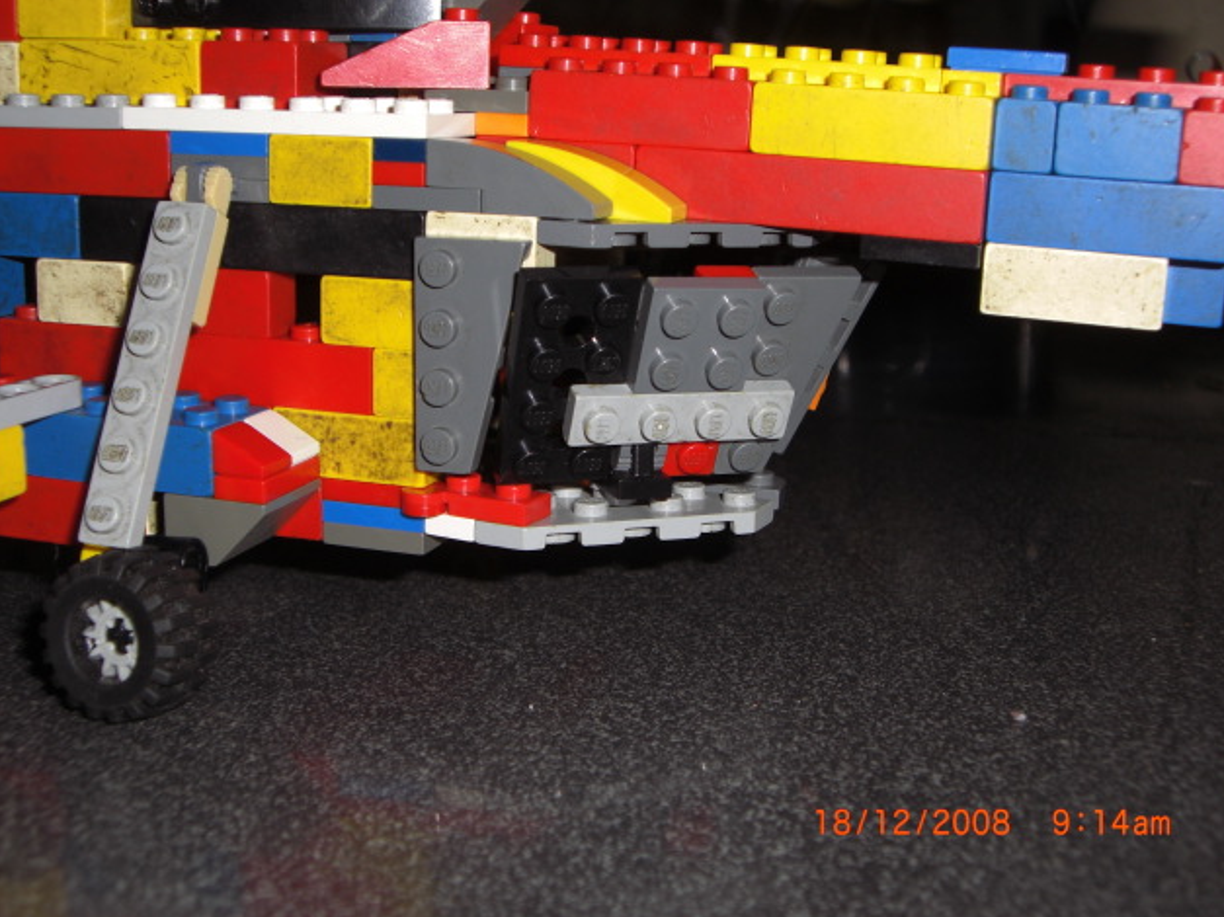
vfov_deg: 30.3
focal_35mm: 48
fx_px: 1697
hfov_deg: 39.7
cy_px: 451
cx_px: 621
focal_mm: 7.6
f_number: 3
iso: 64
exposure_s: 1/60
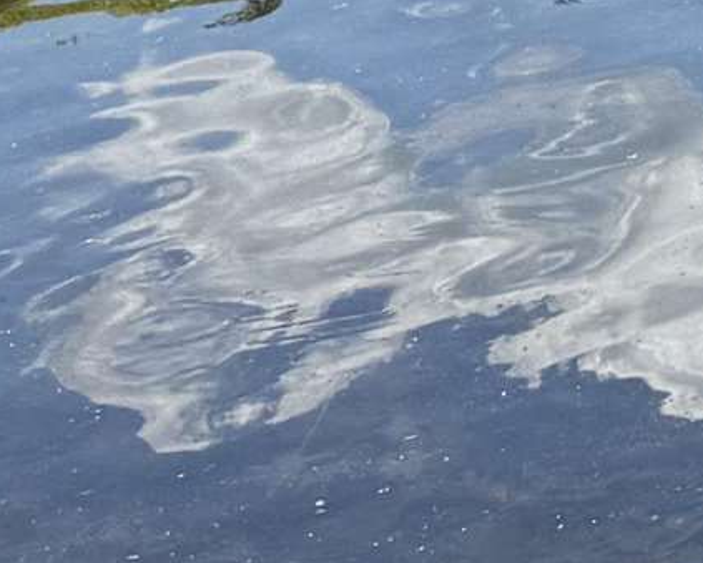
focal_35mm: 170
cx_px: 1366
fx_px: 3539
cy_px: -880
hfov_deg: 10.5
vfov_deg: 8.2
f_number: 1.78
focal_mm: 6.76
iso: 80
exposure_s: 1/6173
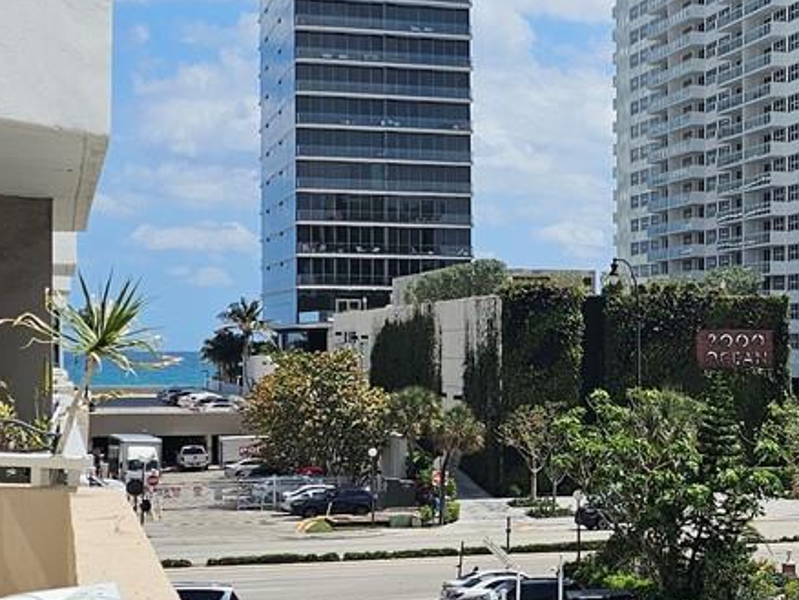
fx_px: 1940
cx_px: 733
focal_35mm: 84
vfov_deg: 17.6
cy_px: 361
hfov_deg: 22.6
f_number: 1.7
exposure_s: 1/1632
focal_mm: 6.3
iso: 12
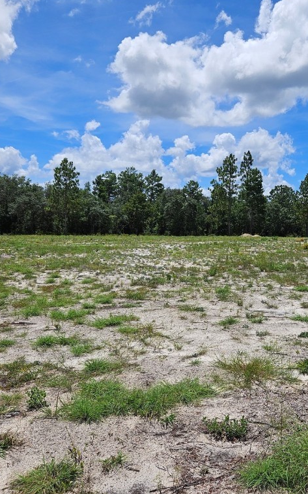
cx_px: 210
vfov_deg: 58.1
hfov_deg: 37.8
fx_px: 443
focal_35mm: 33
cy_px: 246
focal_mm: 5.4
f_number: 1.8
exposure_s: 1/4385
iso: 25
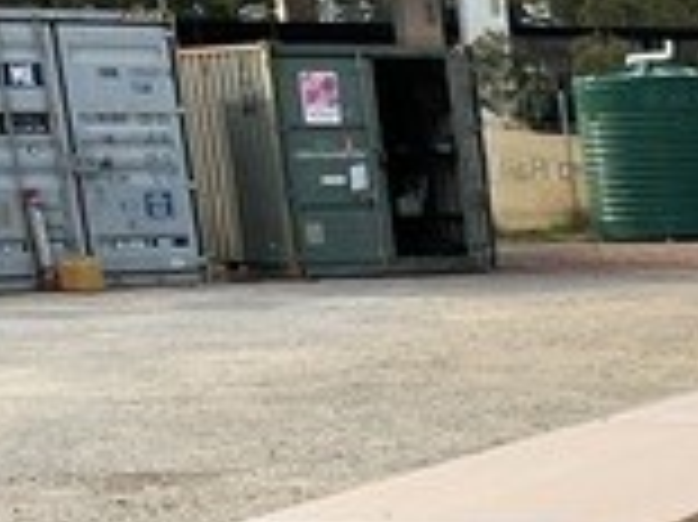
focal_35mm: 120
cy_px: 927
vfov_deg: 11.5
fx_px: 2418
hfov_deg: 13.9
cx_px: 1401
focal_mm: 3
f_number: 1.8
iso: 16
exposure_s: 1/829
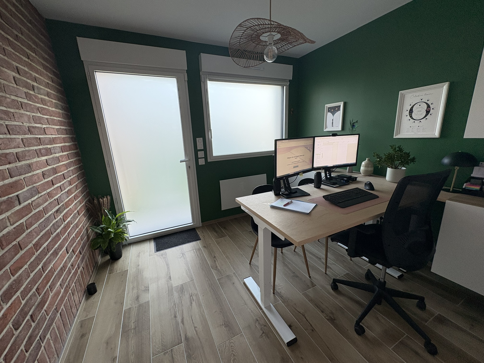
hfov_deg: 102.1
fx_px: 196
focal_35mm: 14
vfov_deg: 85.7
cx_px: 242
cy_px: 182
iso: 200
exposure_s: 1/63
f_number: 2.2
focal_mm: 2.22
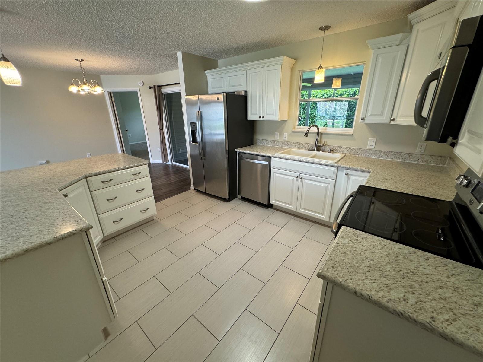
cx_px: 242
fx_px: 195
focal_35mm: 14
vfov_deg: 85.7
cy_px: 181
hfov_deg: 102.1
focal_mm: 2.22
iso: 250
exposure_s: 1/120
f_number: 2.2
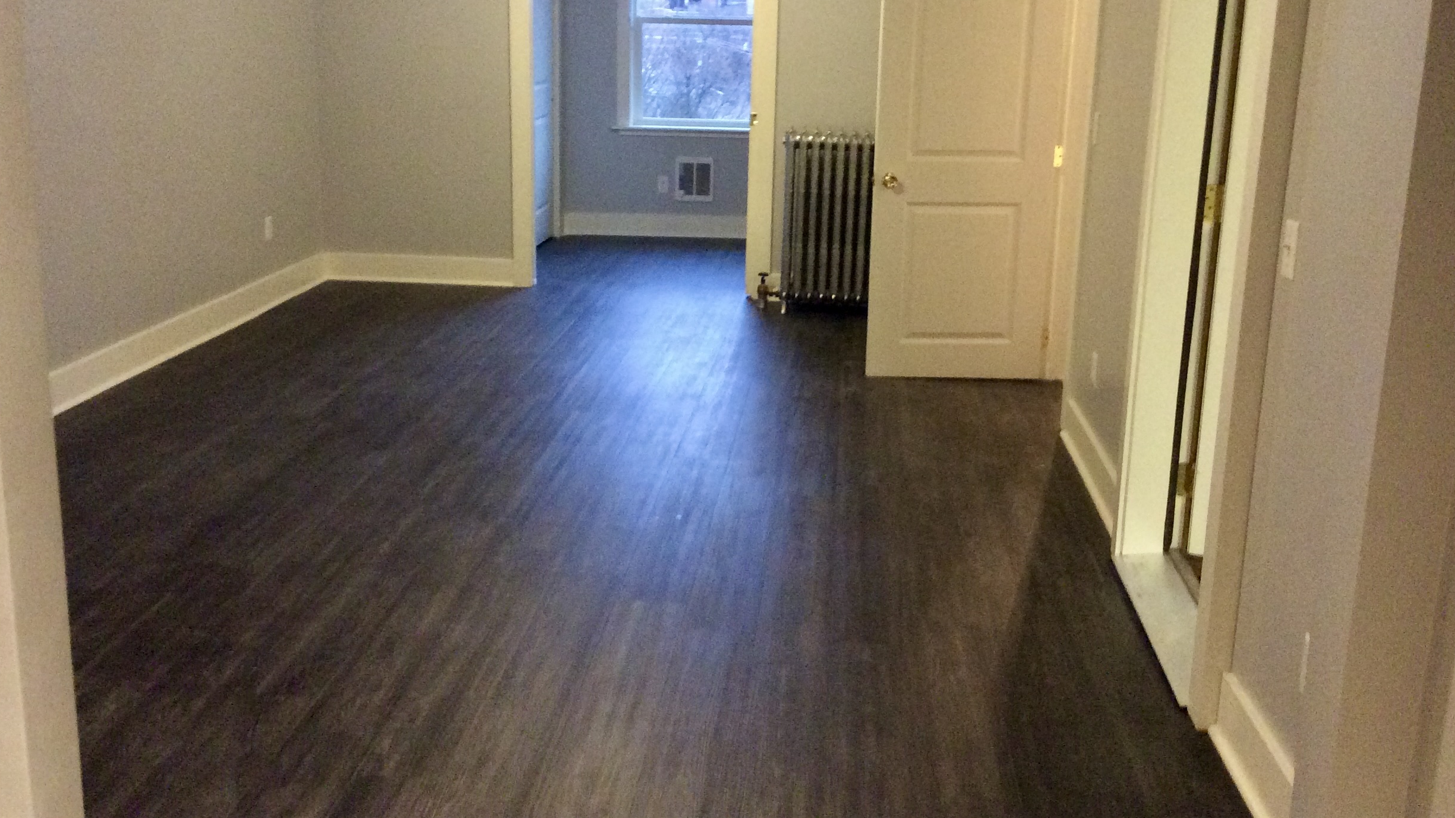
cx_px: 743
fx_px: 1466
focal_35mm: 38
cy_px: 317
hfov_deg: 52.8
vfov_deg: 31.1
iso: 250
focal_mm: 3.3
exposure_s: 1/24
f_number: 2.4
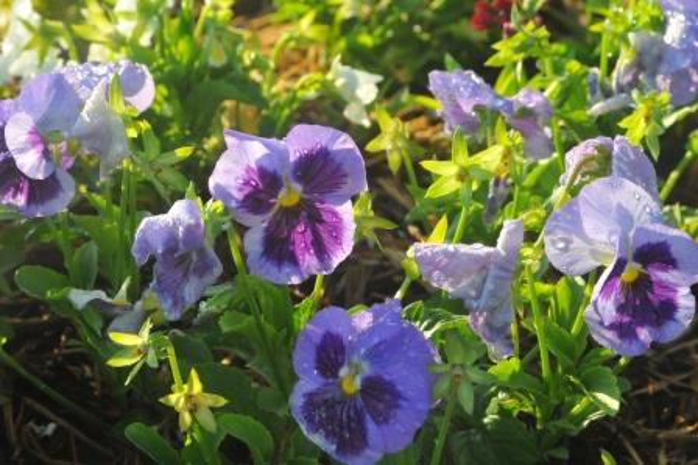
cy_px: 232
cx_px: 349
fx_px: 2034
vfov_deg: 13.0
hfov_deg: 19.5
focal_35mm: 105
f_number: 11
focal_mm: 70
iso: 1250
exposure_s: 1/500
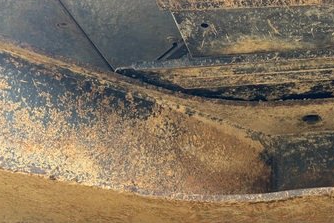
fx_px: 520
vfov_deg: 24.2
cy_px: 90
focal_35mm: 56
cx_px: 291
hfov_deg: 34.0
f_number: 1.78
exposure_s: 1/121
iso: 160
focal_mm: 6.76
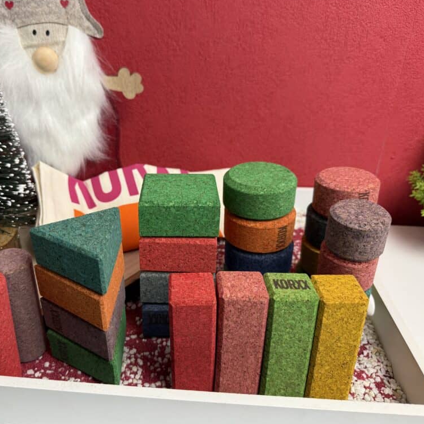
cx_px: 167
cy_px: 209
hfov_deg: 55.2
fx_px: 402
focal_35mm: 29
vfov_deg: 55.6
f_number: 1.78
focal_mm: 6.76
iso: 125
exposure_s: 1/50
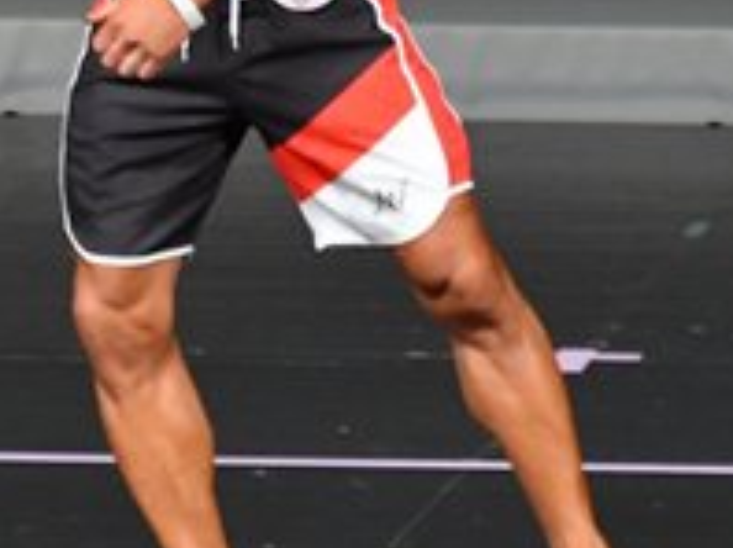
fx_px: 23920
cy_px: 100
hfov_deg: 1.8
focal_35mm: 1131
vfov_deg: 1.3
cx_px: 328
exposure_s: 1/400
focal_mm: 200
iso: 4000
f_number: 5.6
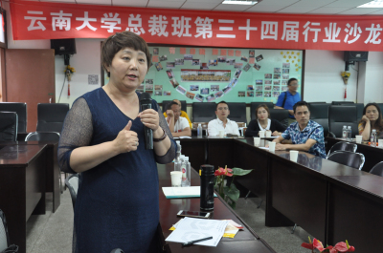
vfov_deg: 31.8
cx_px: 192
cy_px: 126
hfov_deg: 46.5
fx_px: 446
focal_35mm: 42
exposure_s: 1/20
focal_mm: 28
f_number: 4
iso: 800
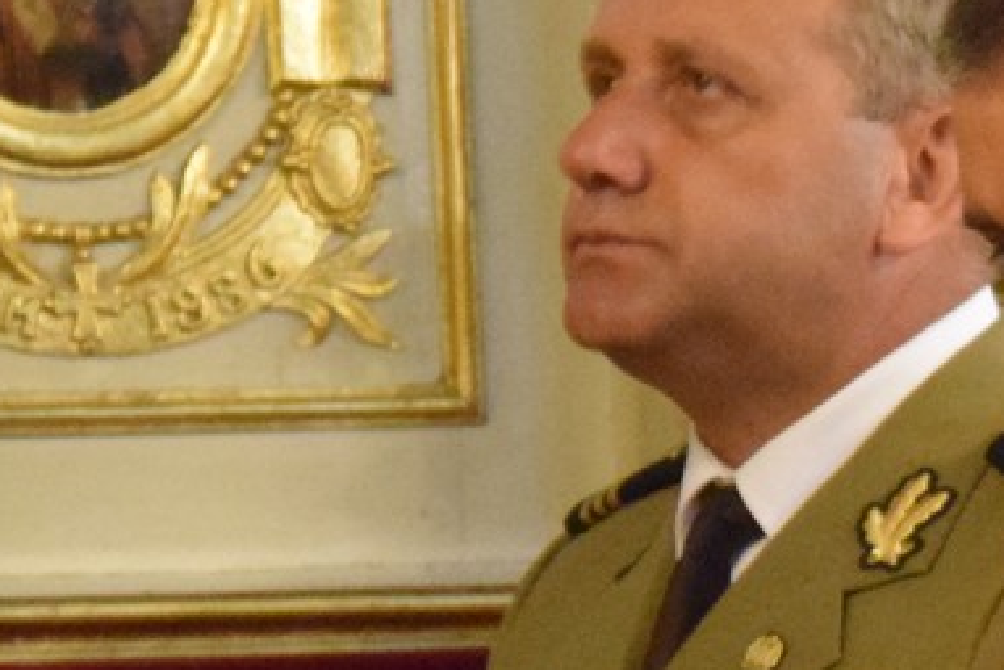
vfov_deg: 2.9
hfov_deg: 4.3
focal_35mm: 466
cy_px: 820
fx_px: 13000
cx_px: 2318
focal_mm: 62
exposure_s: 1/25
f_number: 5.3
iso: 6400
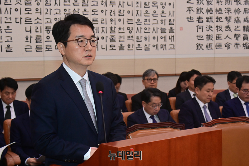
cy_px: 83
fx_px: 553
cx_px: 124
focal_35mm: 80
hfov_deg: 25.4
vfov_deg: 17.1
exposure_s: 1/250
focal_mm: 80
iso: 6400
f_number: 9
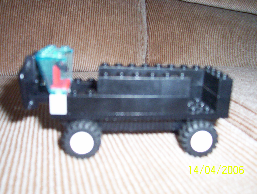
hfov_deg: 43.8
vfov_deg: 33.7
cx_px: 128
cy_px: 97
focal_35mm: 43
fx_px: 320
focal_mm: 5.77
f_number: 2.73
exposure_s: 1/60
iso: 140
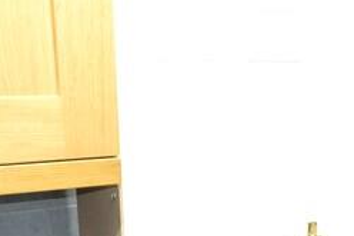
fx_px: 609
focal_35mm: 62
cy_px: 254
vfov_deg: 20.9
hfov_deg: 32.0
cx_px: 248
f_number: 3.5
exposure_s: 1/60
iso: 2200
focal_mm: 10
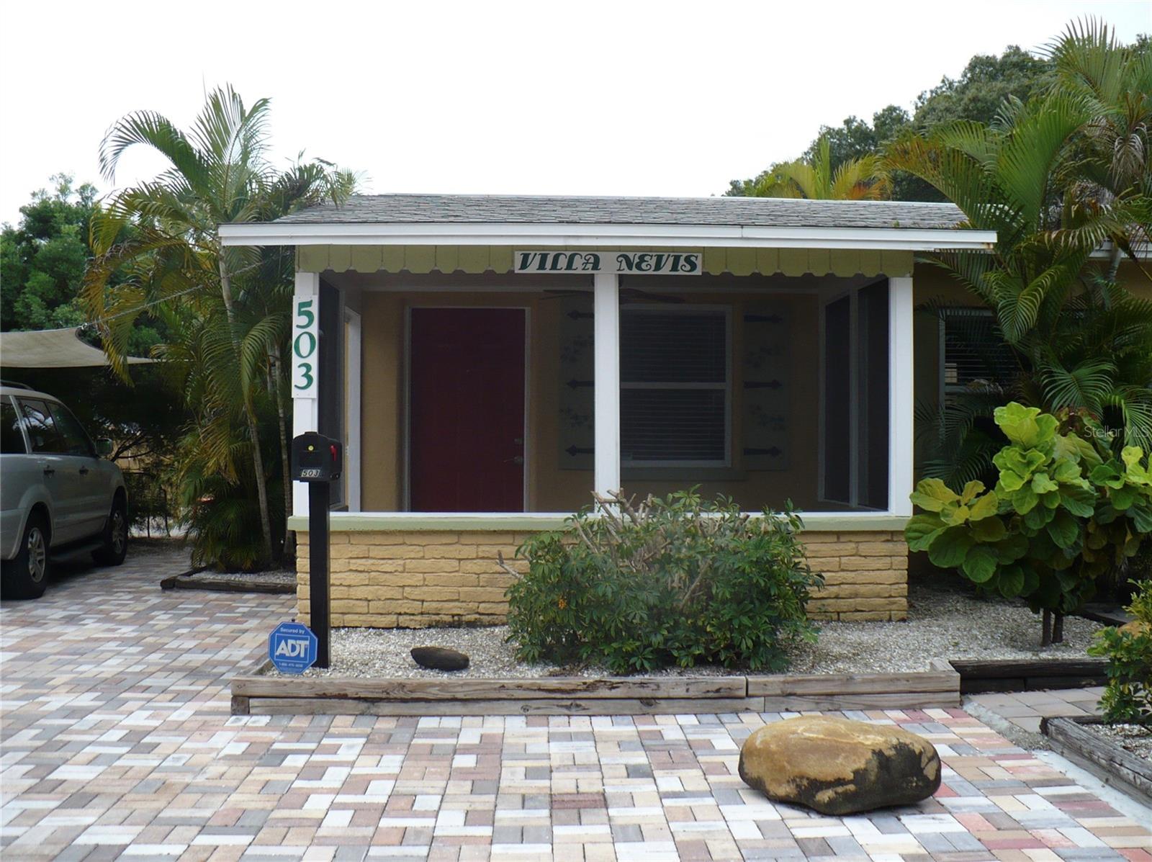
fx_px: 1230
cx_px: 576
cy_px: 431
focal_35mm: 37
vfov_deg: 38.6
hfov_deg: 50.2
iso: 100
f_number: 2.8
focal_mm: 6.1
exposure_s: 1/640
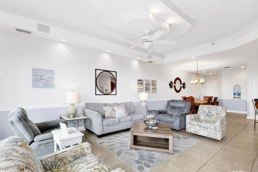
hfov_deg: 94.4
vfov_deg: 71.7
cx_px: 115
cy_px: 93
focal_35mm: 17
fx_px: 119
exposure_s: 1/8
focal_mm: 14.5
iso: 400
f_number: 11
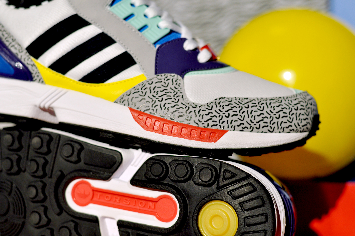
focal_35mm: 75
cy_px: 118
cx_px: 178
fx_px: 739
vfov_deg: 18.1
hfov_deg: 27.0
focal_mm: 50
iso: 400
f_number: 3.2
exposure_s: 1/2500
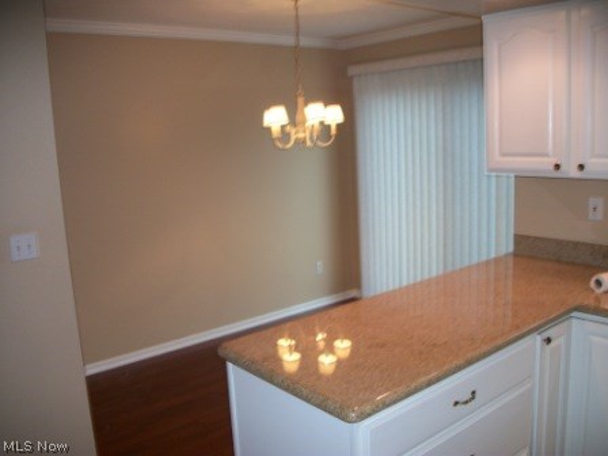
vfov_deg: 44.2
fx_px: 562
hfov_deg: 56.8
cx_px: 304
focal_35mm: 32
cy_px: 228
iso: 80
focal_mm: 5.7
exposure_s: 1/30
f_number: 2.9
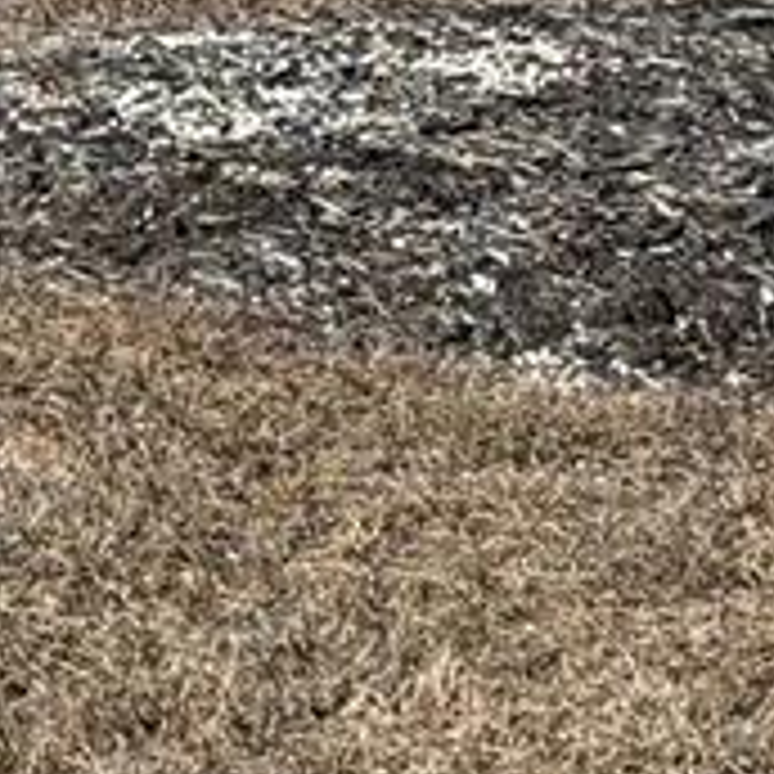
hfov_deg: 6.9
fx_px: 6375
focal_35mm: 252
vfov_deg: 6.7
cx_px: -86
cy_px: -742
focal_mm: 6.76
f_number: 1.78
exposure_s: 1/5208
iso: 100
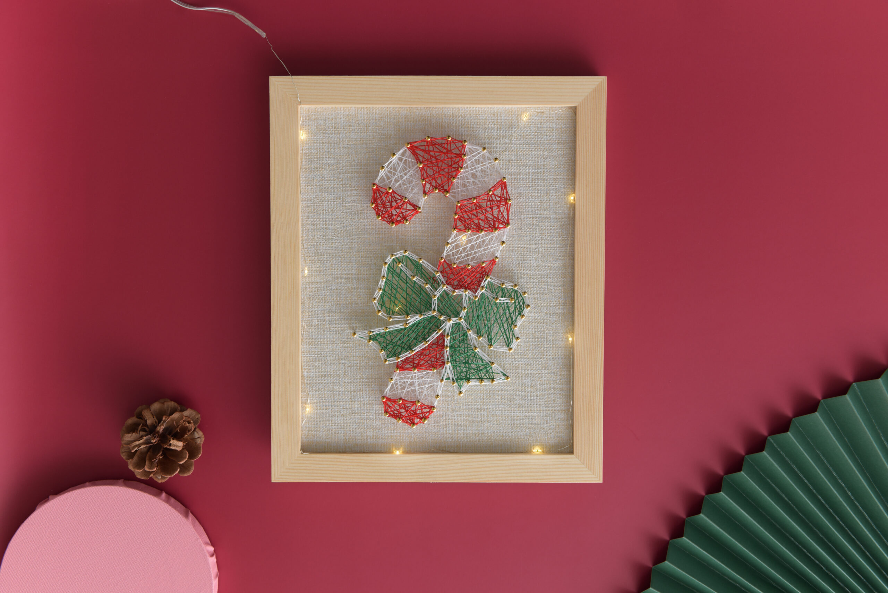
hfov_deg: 46.4
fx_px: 1036
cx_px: 444
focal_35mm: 42
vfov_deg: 31.9
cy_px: 296
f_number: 5.6
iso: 250
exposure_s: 1/125
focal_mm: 42
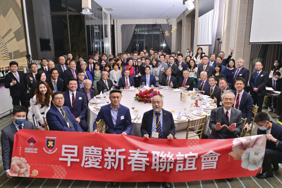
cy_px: 94
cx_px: 141
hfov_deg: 73.7
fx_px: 188
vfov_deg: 53.1
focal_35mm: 24
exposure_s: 1/160
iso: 640
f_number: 7.1
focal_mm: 24
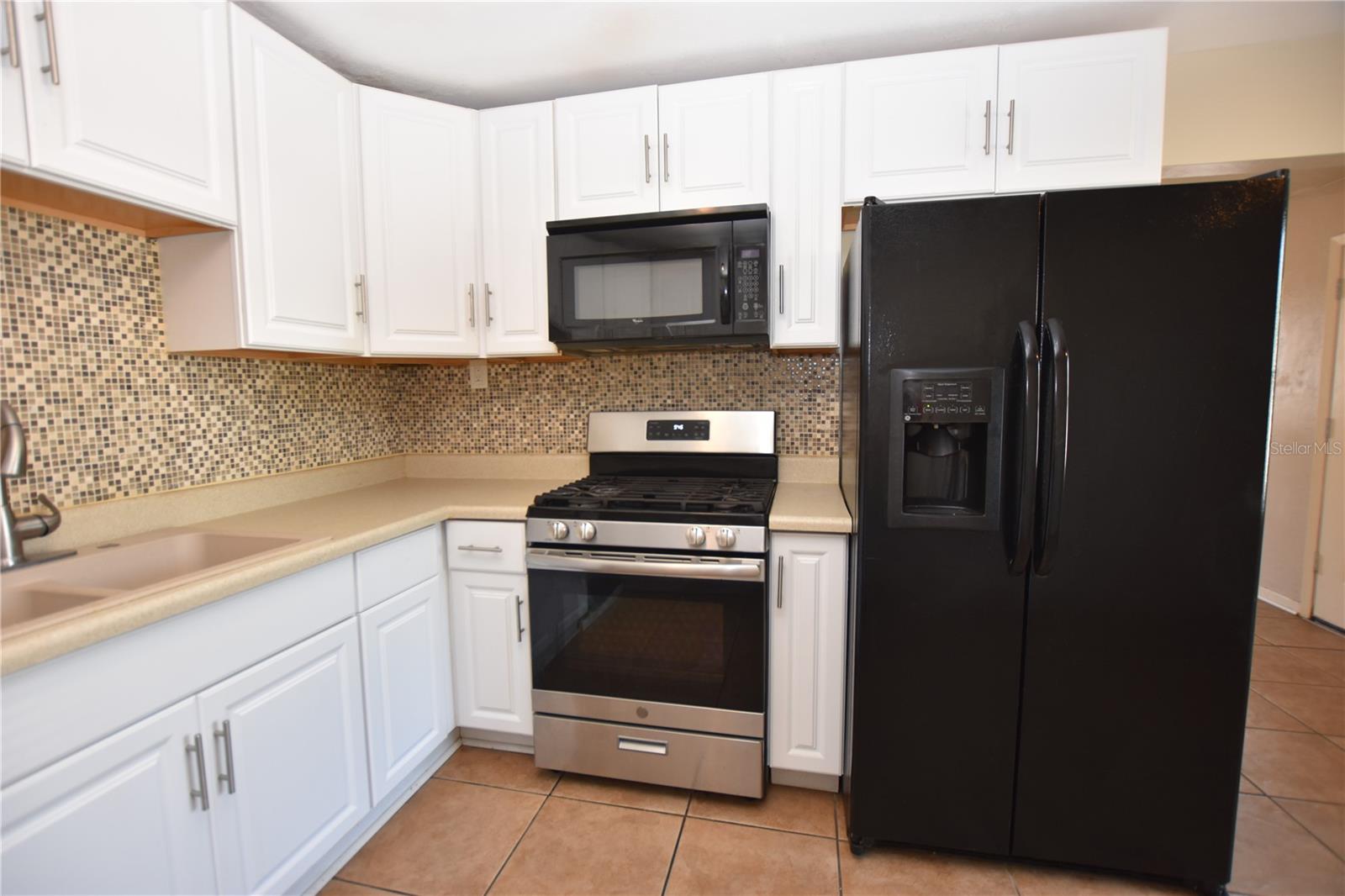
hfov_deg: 100.4
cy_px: 448
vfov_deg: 77.3
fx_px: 560
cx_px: 672
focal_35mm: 15
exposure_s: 1/60
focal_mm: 10
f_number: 4
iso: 400
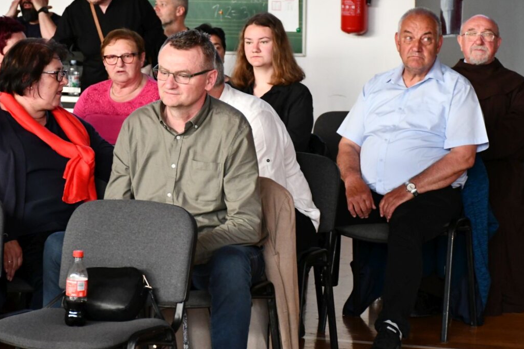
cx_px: 232
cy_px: 164
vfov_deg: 9.9
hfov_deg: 14.8
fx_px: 2023
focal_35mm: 139
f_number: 5
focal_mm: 75
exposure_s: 1/100
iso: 3200
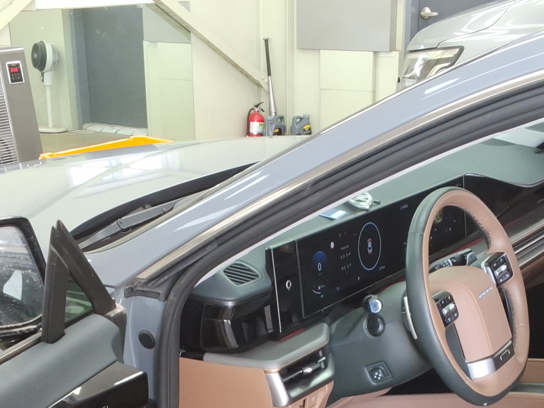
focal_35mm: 72
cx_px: 307
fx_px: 1132
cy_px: 414
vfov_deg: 19.8
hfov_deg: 27.0
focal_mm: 2.91
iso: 41
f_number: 1.9
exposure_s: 1/40
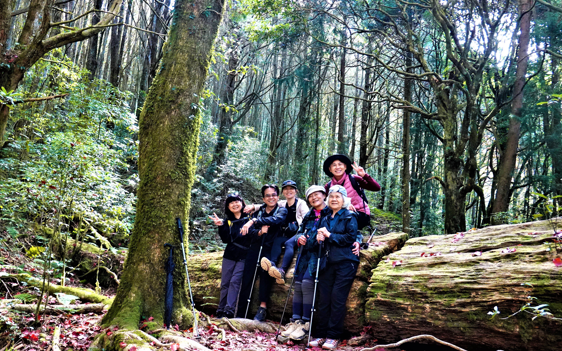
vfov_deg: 36.3
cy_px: 187
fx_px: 536
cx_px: 282
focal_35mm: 35
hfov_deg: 55.3
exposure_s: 1/60
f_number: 3.5
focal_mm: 12.51
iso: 1250
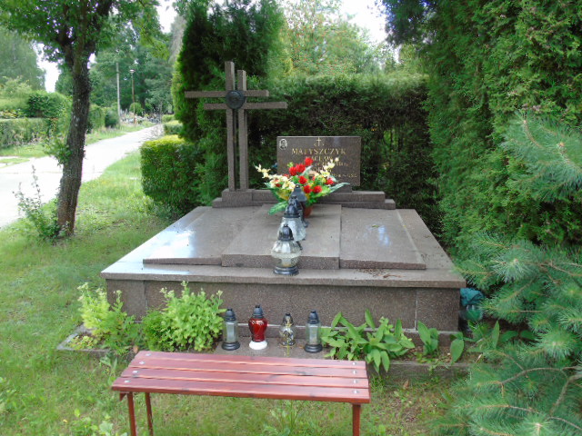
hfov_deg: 61.7
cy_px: 218
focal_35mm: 29
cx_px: 291
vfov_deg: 48.2
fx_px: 488
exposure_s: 1/100
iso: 80
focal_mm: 5.2
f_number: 3.6
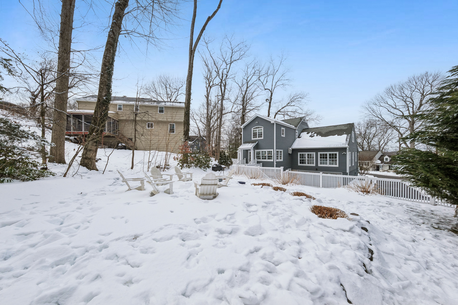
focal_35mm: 12
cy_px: 152
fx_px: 153
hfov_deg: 112.6
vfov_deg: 90.0
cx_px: 229
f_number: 8
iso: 640
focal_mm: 8
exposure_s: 1/1600
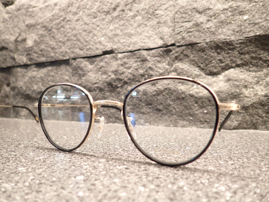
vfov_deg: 54.9
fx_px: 194
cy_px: 101
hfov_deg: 69.4
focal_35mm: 25
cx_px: 134
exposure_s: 1/30
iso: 250
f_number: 2
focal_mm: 4.5
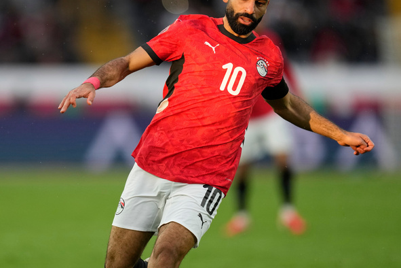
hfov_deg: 3.0
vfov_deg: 2.0
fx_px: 7719
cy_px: 152
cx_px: 109
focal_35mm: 693
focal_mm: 400
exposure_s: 1/2500
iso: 1250
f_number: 2.8
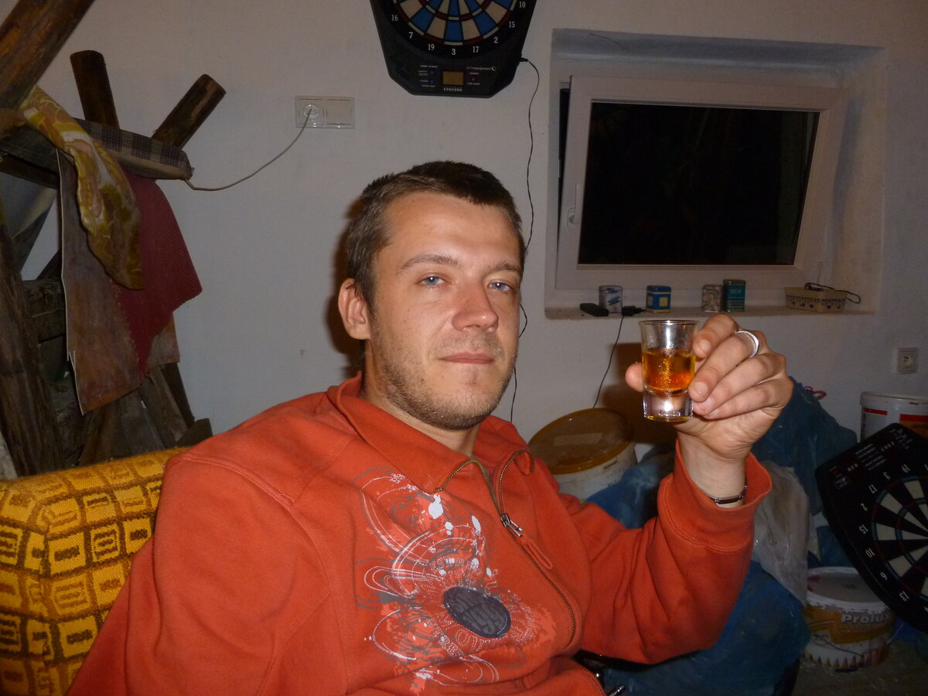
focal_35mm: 28
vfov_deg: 49.7
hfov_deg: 63.4
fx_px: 751
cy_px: 348
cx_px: 464
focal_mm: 5
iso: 250
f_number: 3.3
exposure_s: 1/30
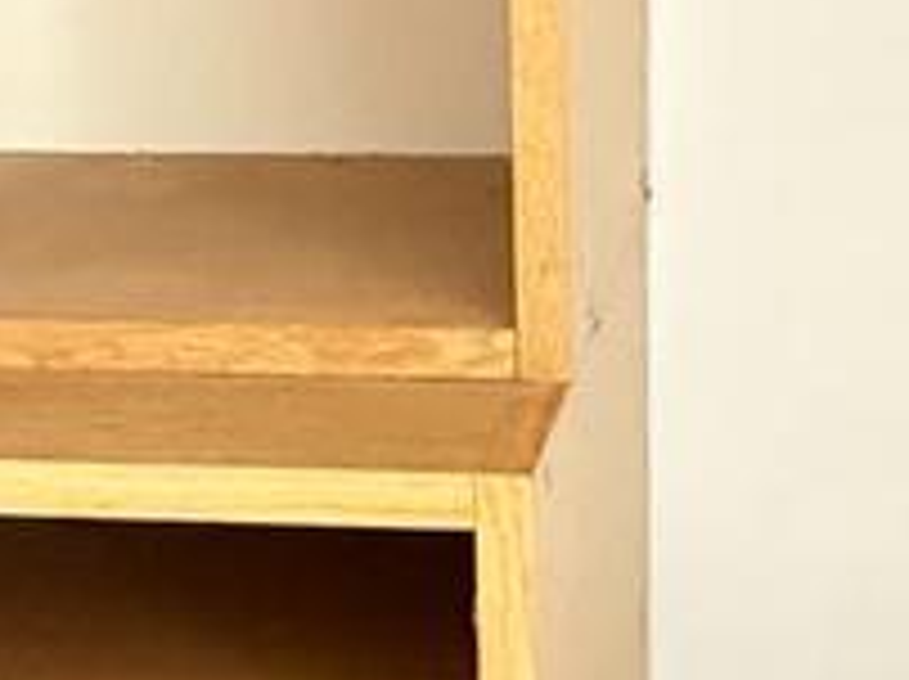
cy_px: 234
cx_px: 486
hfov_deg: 19.7
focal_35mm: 100
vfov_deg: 14.7
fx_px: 2623
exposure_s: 1/40
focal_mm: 2.22
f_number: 2.2
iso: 1000
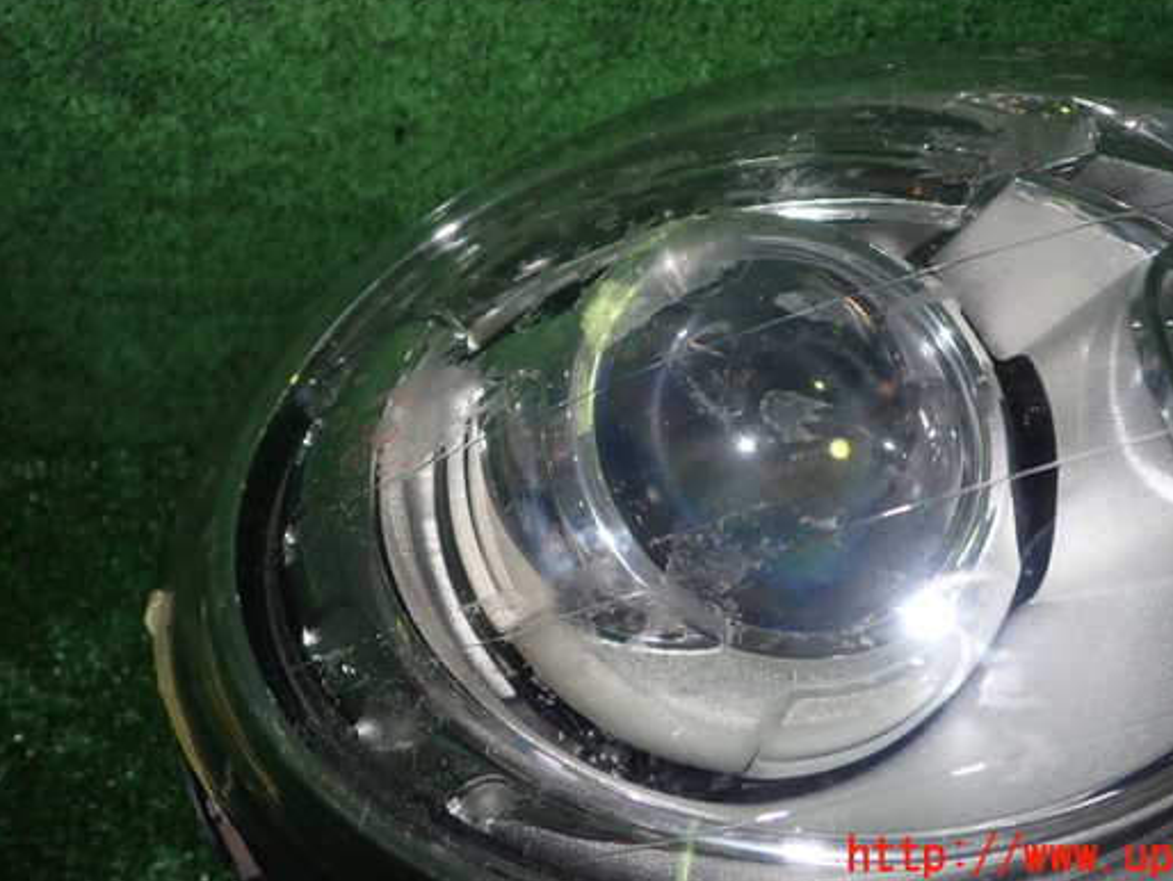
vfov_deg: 40.6
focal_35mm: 35
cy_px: 372
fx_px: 1187
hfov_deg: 52.4
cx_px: 678
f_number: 6.3
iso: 200
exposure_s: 1/30
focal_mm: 5.4
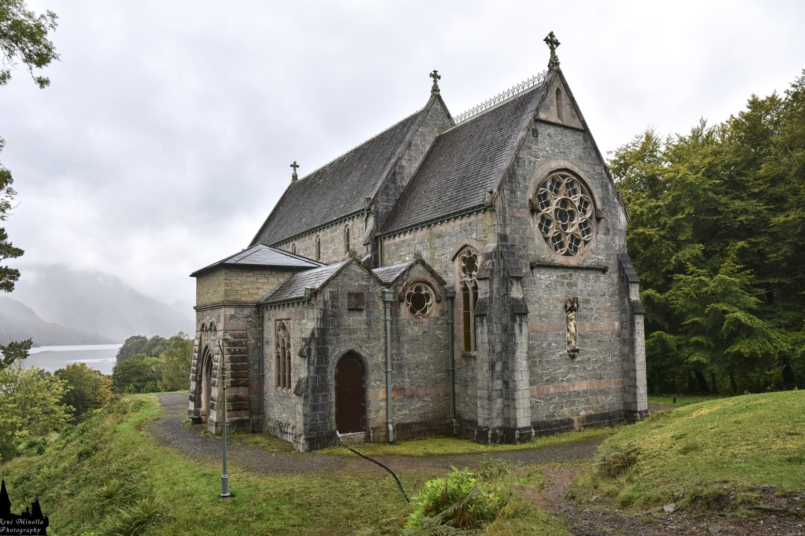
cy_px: 275
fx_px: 593
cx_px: 388
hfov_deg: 68.3
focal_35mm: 27
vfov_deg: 48.7
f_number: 5.6
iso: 200
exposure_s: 1/125
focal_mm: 17
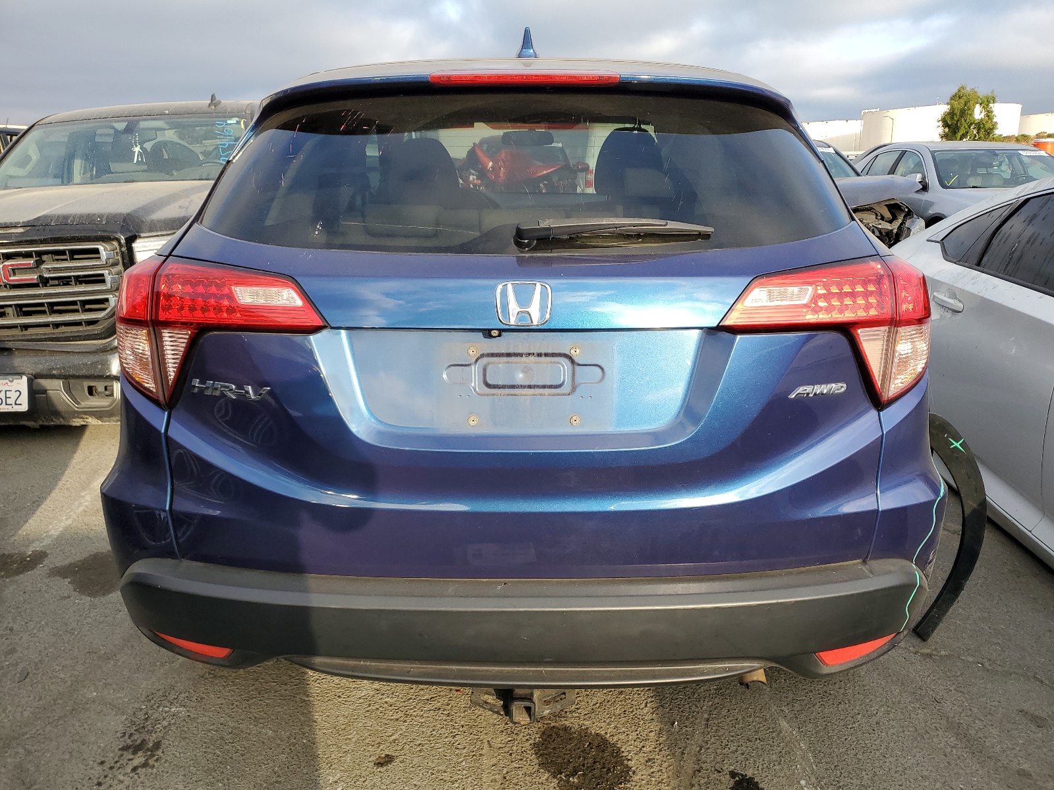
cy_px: 395
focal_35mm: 26
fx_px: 792
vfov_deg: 53.1
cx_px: 527
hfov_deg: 67.3
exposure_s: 1/909
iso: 50
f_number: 1.5
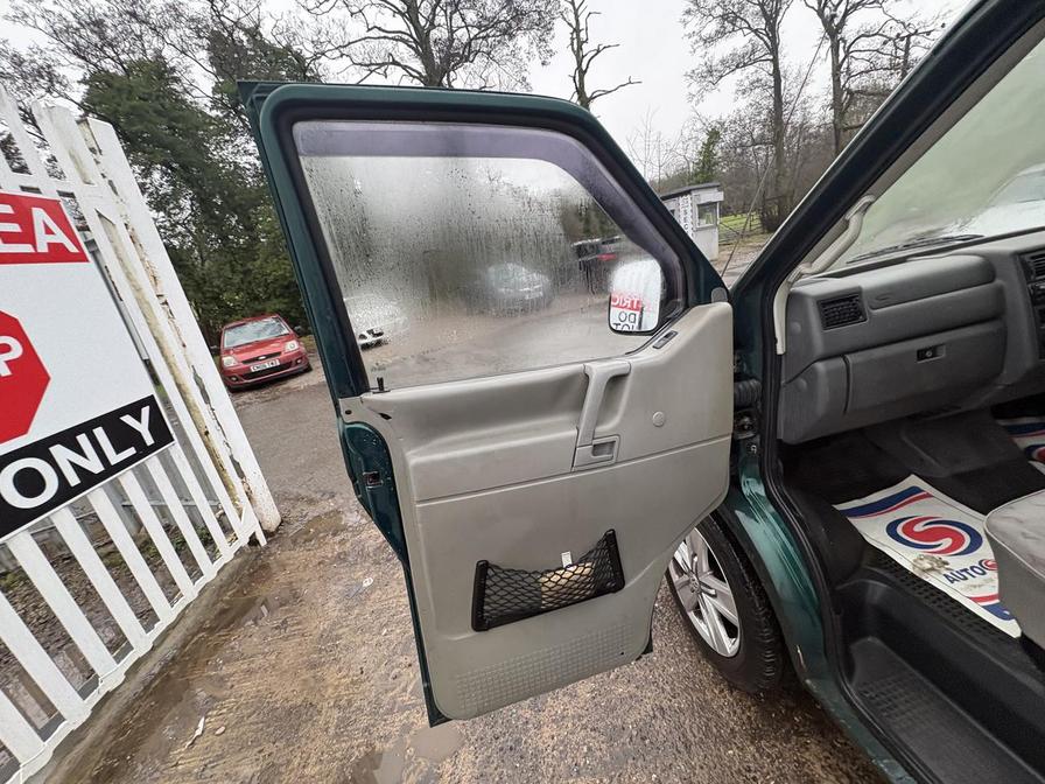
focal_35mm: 14
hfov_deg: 102.1
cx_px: 522
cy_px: 392
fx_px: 423
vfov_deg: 85.7
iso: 250
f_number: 2.2
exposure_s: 1/64
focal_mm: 2.22
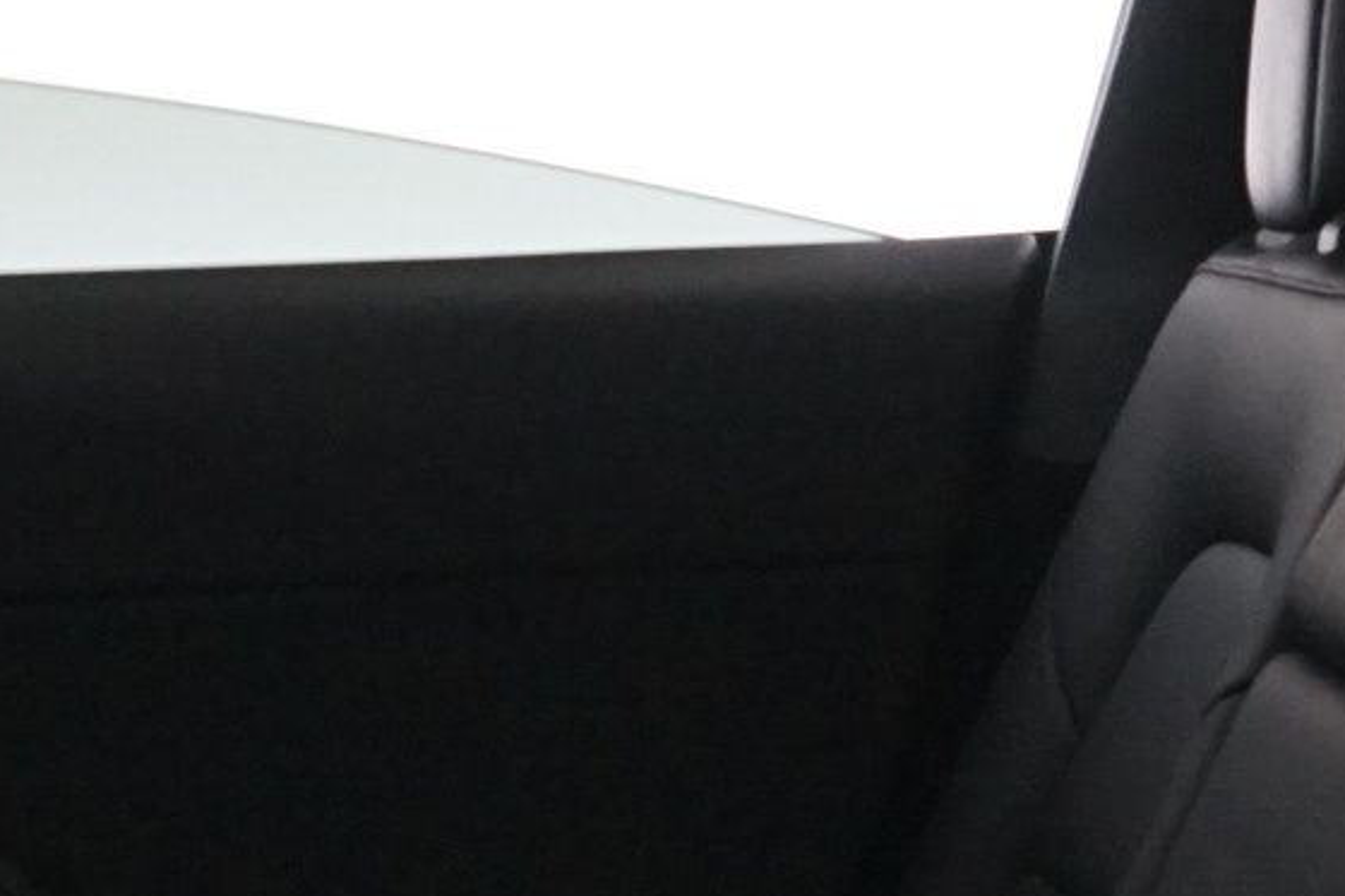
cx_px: 98
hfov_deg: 16.2
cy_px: 1243
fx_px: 4668
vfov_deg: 10.7
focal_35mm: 125
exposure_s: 1/13
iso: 4000
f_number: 4.5
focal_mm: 28
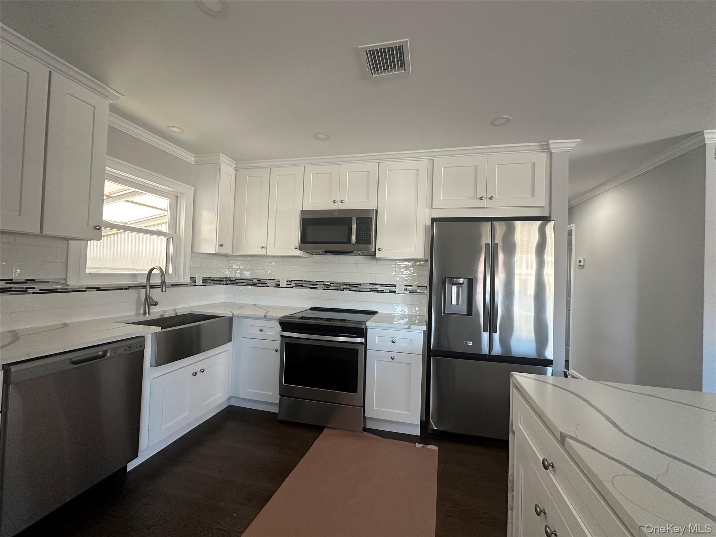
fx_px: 290
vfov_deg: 85.7
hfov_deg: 102.1
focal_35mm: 14
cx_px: 358
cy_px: 268
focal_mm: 2.22
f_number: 2.2
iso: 250
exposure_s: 1/99
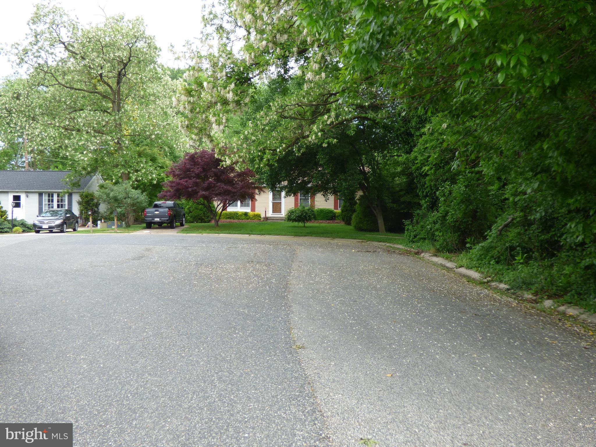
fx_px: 671
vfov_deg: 36.8
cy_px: 224
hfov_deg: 47.9
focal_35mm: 39
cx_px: 298
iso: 100
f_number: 3.5
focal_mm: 6.8
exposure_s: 1/250
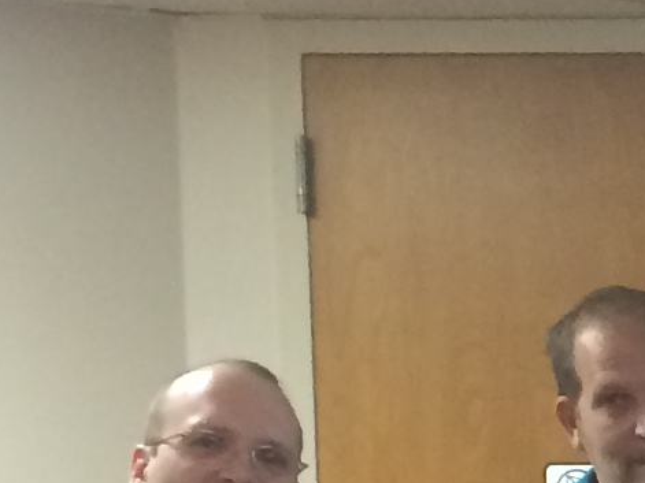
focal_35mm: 201
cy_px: 939
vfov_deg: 7.1
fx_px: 3744
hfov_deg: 8.8
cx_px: 1594
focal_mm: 4.15
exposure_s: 1/30
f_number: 2.2
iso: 160
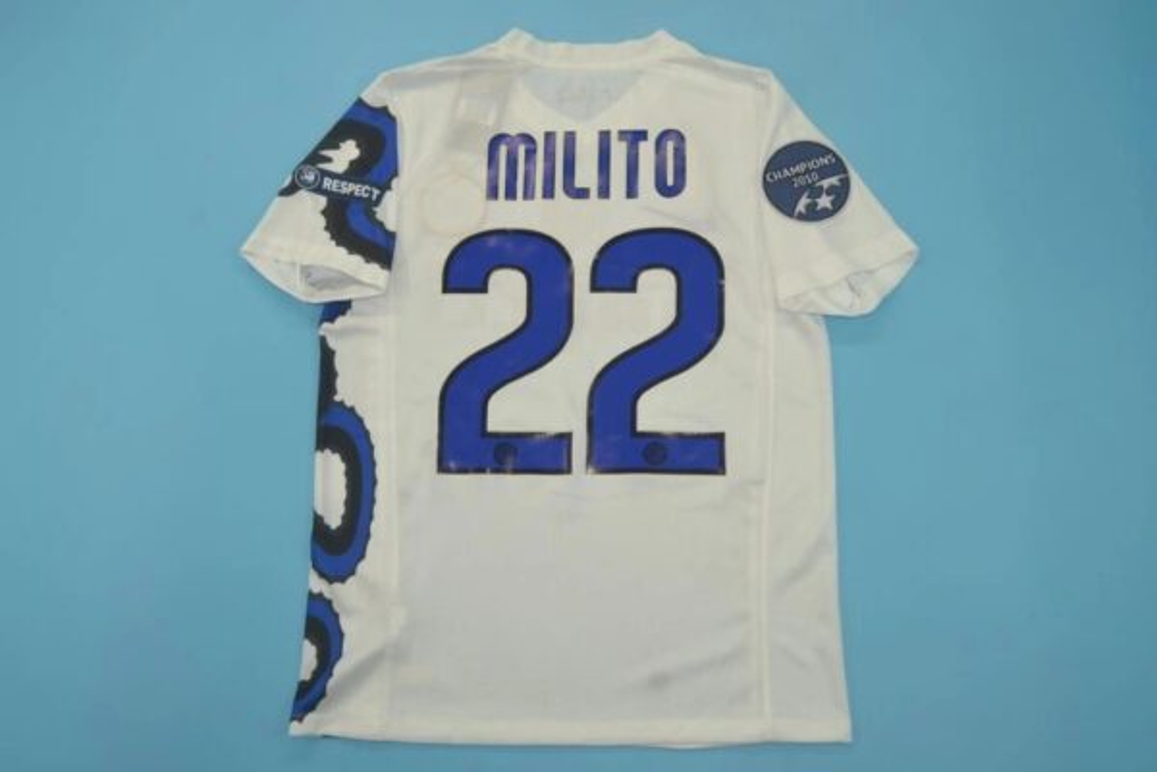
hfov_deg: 57.2
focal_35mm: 33
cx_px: 578
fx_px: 1061
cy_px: 386
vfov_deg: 40.0
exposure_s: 1/60
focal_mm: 22
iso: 200
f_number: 7.1
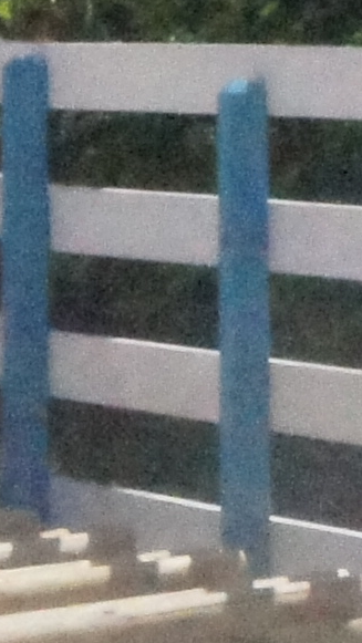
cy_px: -145
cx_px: 1748
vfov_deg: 4.8
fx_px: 7625
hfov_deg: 2.6
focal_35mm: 447
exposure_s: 1/4000
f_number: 20
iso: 12800
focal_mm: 36
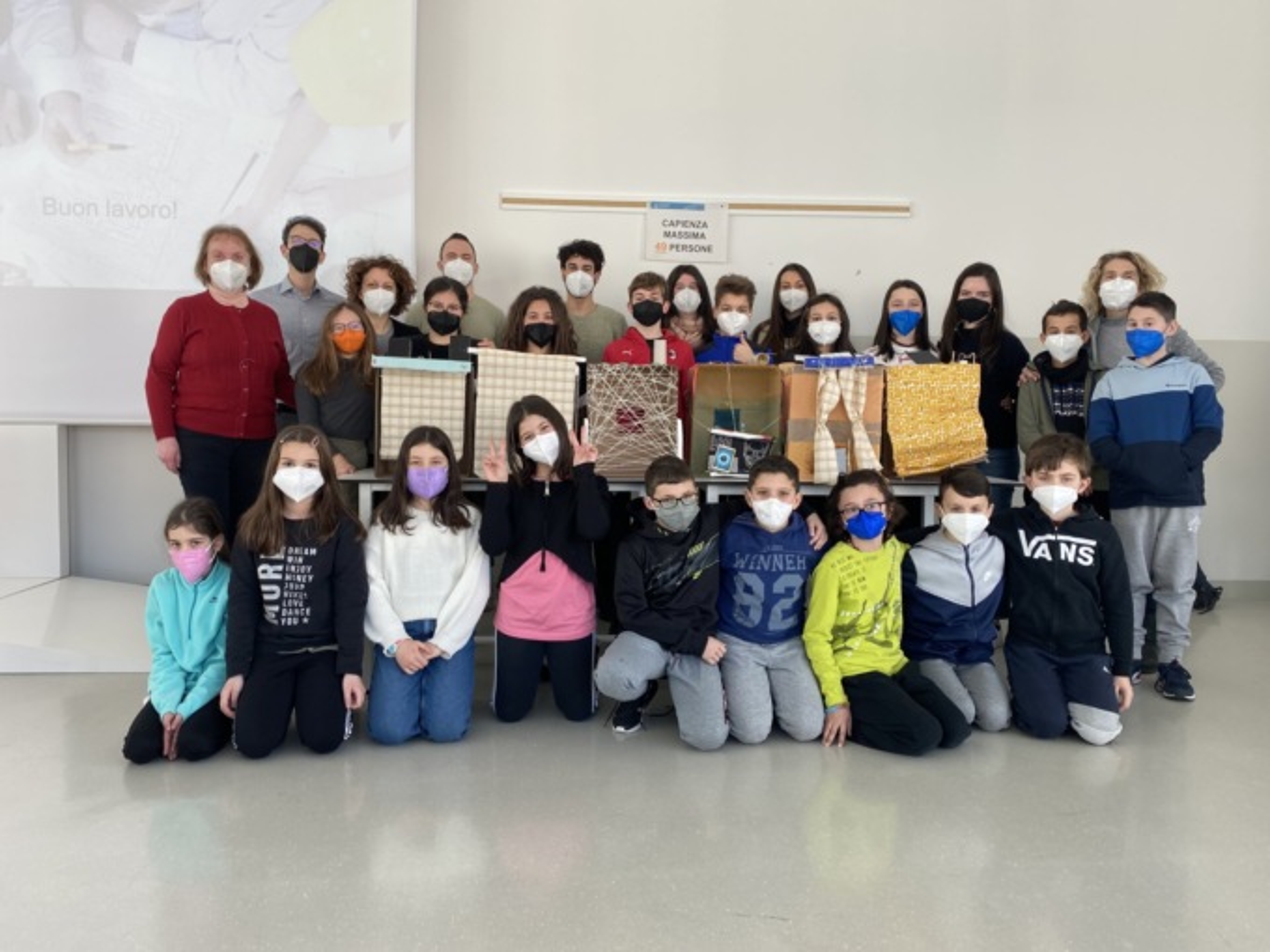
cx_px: 635
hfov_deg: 67.3
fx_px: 954
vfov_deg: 53.1
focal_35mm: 26
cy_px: 476
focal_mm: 4.25
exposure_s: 1/120
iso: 40
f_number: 1.8
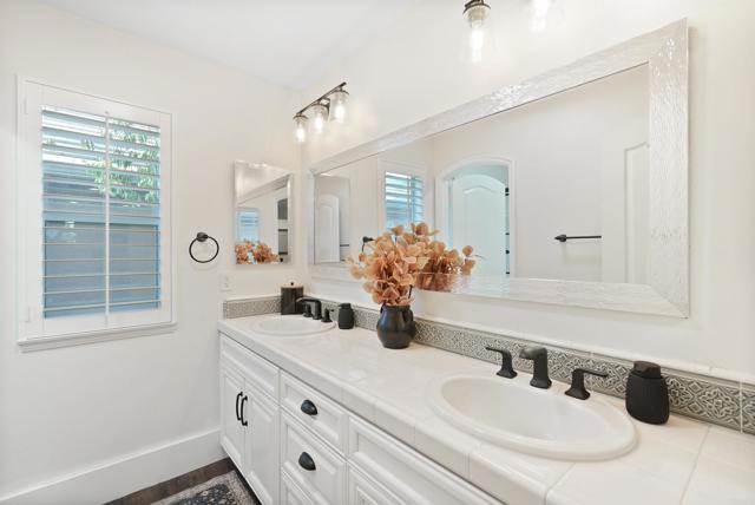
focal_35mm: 16
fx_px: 336
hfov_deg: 96.7
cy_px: 252
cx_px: 378
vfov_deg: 73.9
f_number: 5
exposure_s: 1/15
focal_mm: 16
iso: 400
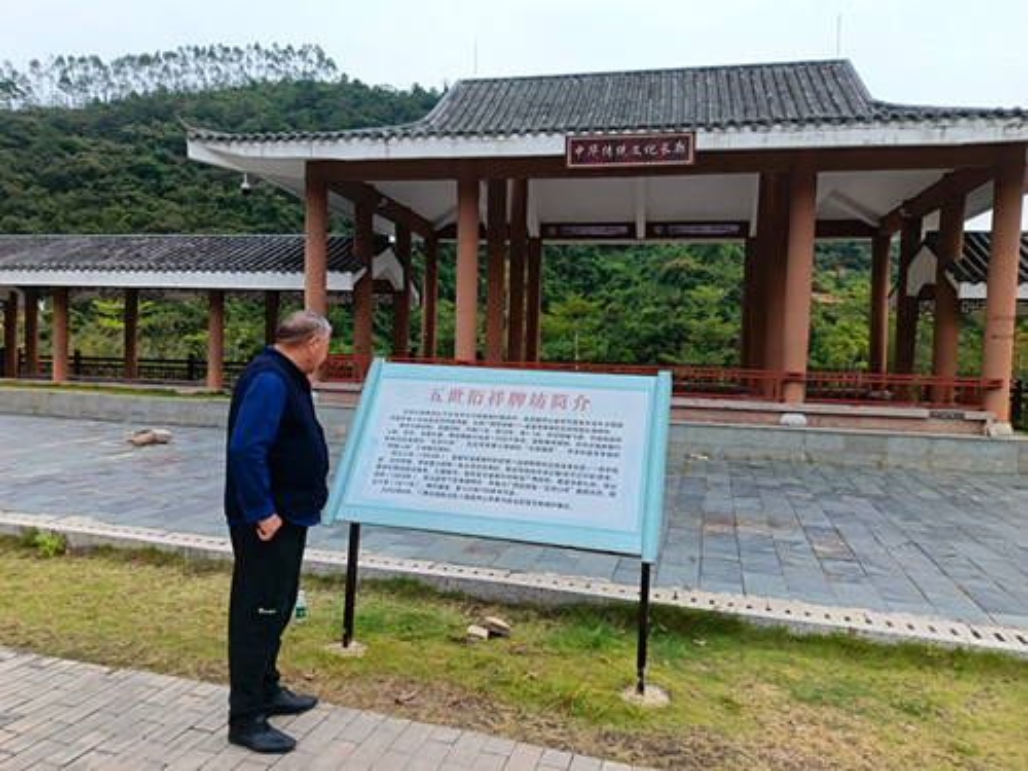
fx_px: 713
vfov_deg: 56.8
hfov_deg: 71.6
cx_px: 514
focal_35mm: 24
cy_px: 386
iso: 100
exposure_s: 1/324
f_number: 1.75
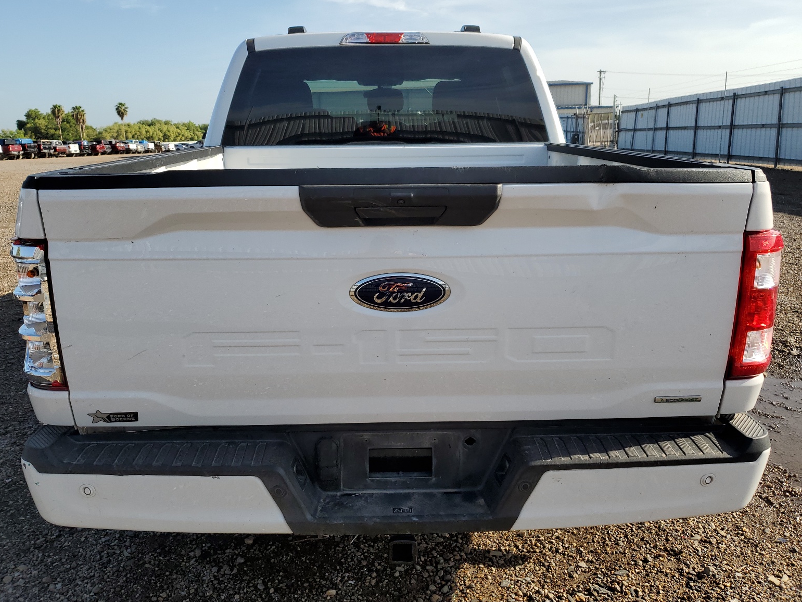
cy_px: 299
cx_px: 394
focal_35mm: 27
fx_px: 626
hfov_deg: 65.3
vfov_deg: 51.4
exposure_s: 1/2500
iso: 50
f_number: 1.5
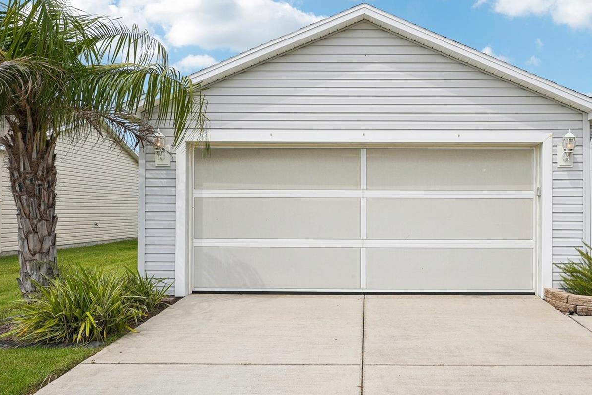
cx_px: 365
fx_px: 526
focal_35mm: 32
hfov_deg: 58.1
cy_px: 200
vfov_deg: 41.1
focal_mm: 24
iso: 100
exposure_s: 1/100
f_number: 16
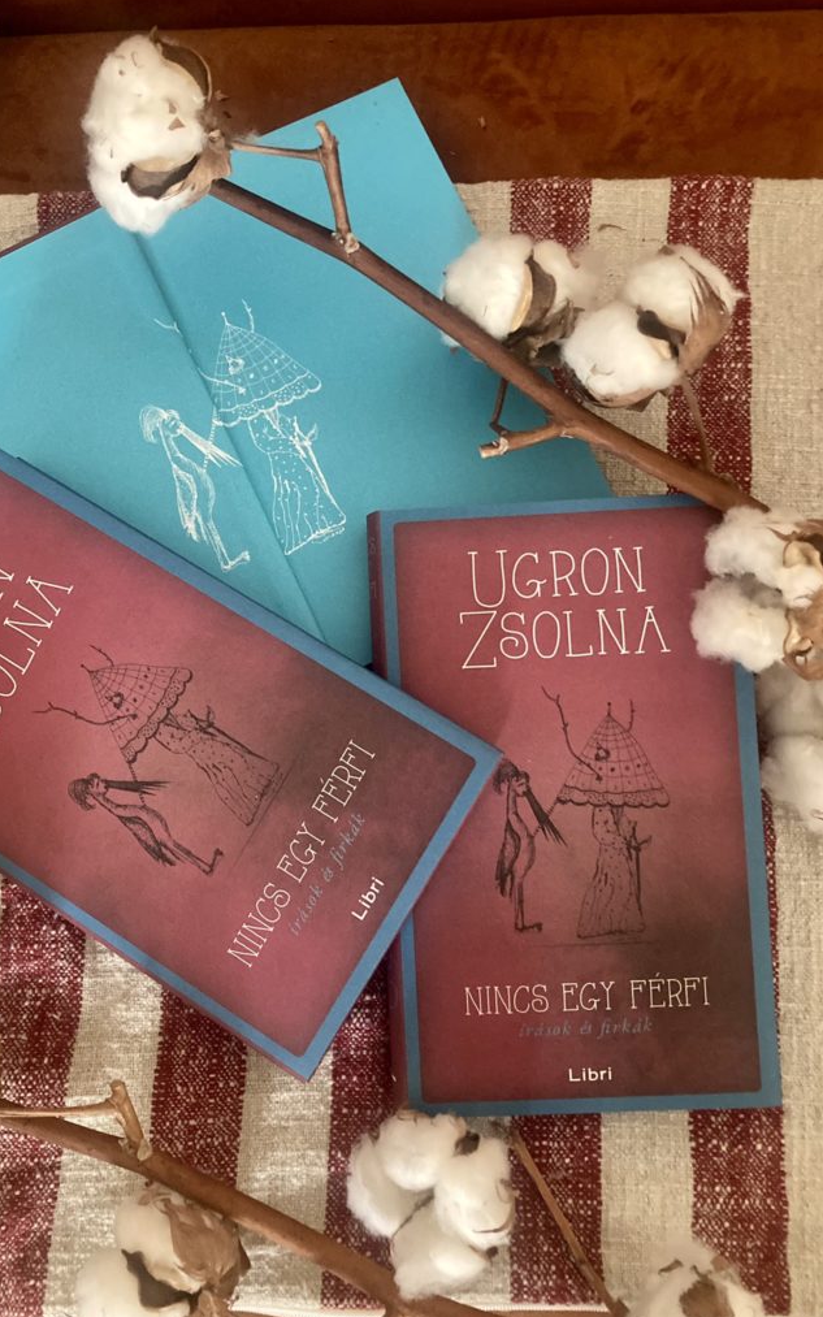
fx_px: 1077
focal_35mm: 30
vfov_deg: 62.9
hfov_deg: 41.7
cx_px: 346
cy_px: 659
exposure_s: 1/23
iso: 640
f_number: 1.8
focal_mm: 3.99
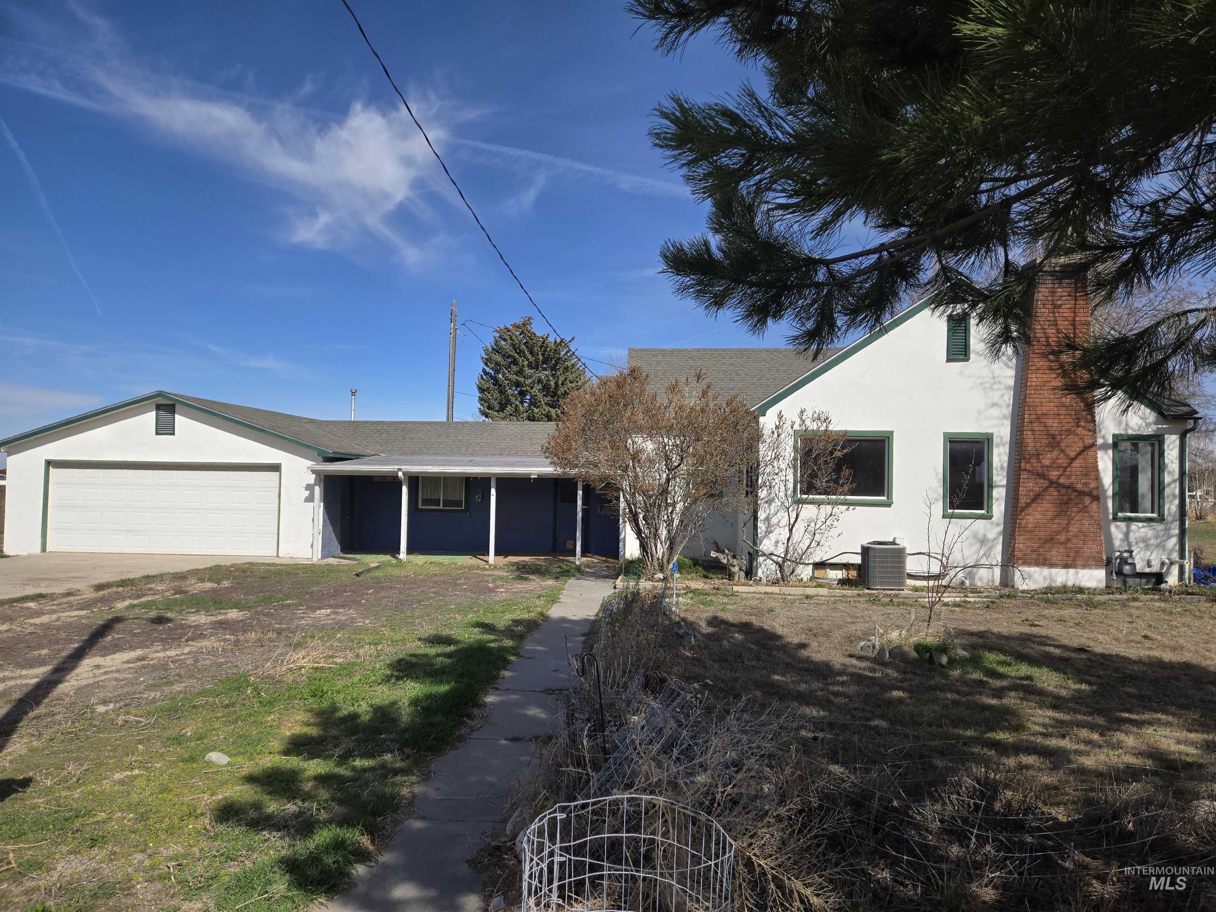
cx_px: 608
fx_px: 808
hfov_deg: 73.9
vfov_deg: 58.9
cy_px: 456
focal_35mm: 23
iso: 25
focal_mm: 5.4
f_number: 1.8
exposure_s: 1/2593
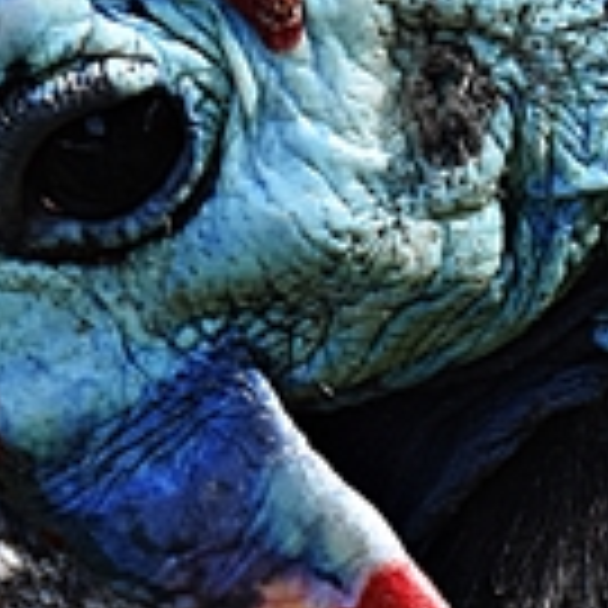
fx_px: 26966
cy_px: 426
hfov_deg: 1.3
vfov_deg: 1.3
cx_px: 743
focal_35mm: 1357
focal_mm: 140
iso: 400
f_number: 5.6
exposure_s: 1/250
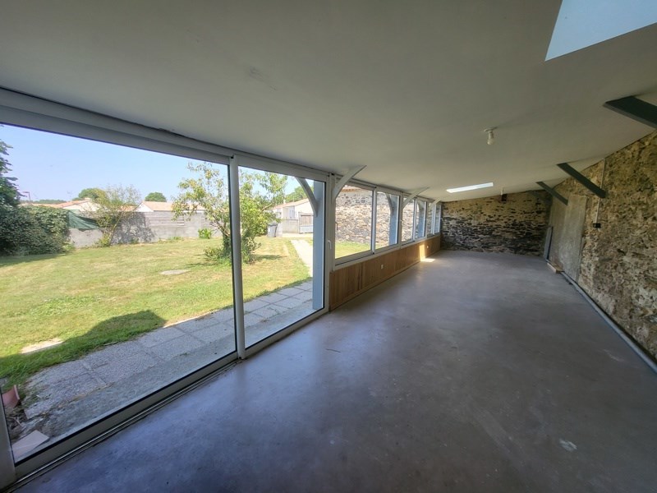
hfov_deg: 106.2
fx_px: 247
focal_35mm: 13
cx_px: 328
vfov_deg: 89.9
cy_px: 246
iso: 32
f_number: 2.2
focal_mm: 1.74
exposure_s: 1/206
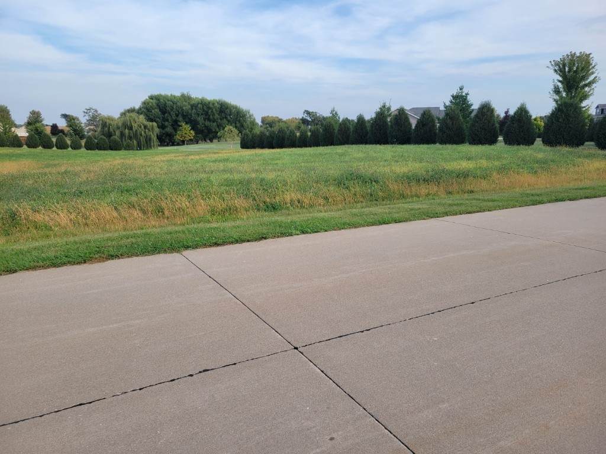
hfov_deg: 67.3
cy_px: 227
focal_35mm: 26
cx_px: 303
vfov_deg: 53.1
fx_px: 455
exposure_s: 1/871
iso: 40
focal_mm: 5.4
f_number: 1.8
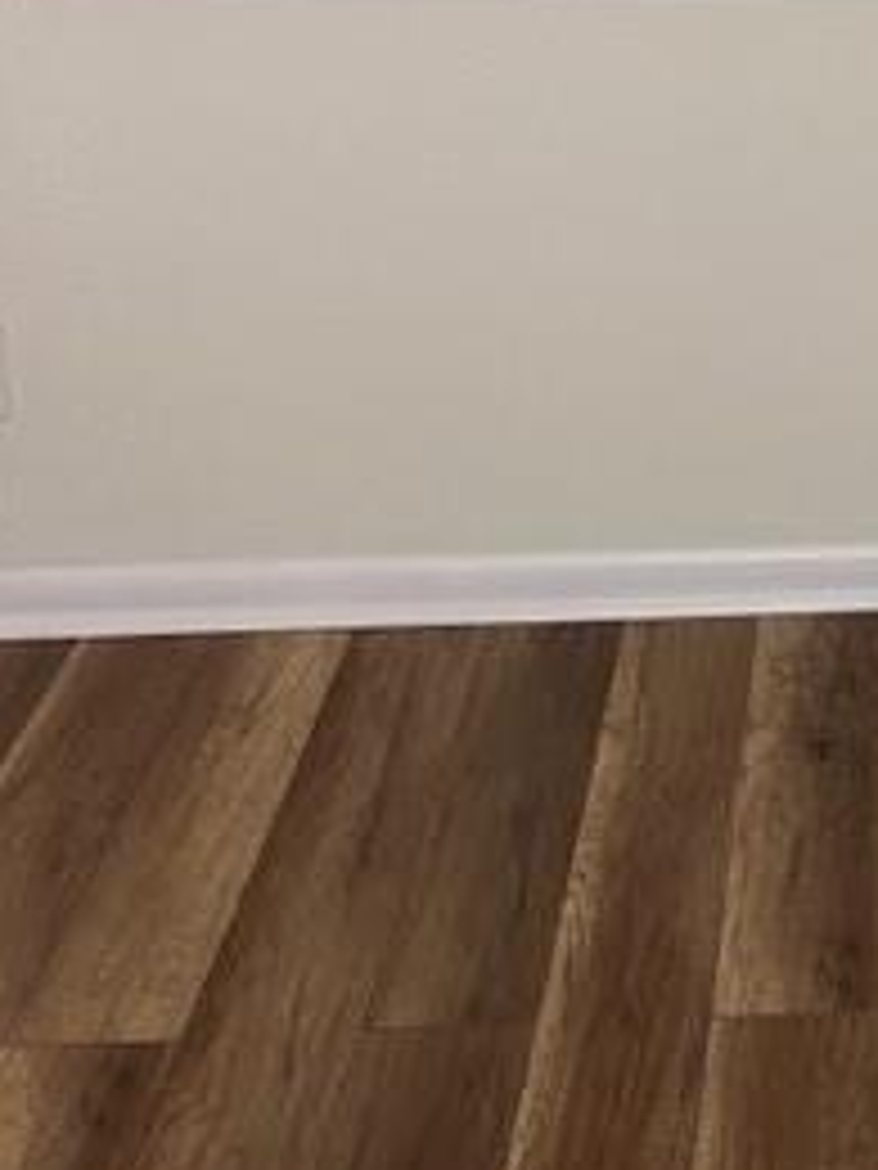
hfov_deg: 21.2
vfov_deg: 27.5
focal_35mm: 64
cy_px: -135
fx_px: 2164
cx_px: 1072
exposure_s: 1/60
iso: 125
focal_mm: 5.7
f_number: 1.5
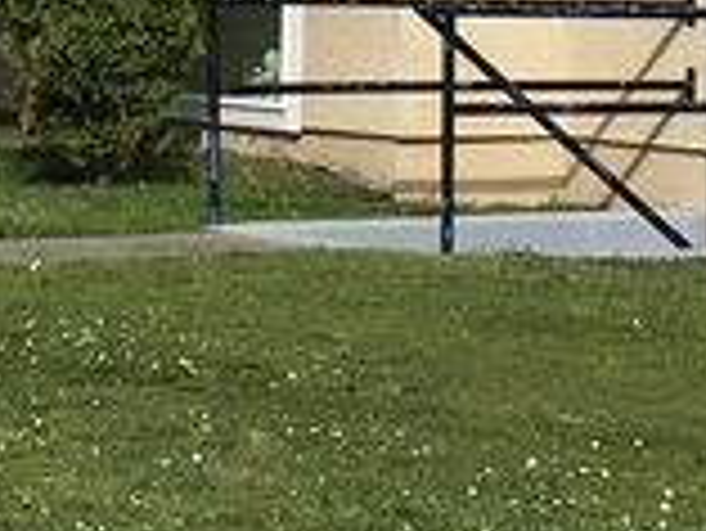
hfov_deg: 10.4
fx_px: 3858
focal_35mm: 189
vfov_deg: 7.4
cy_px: -702
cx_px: 189
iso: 25
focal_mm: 4.15
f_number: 2.2
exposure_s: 1/1479
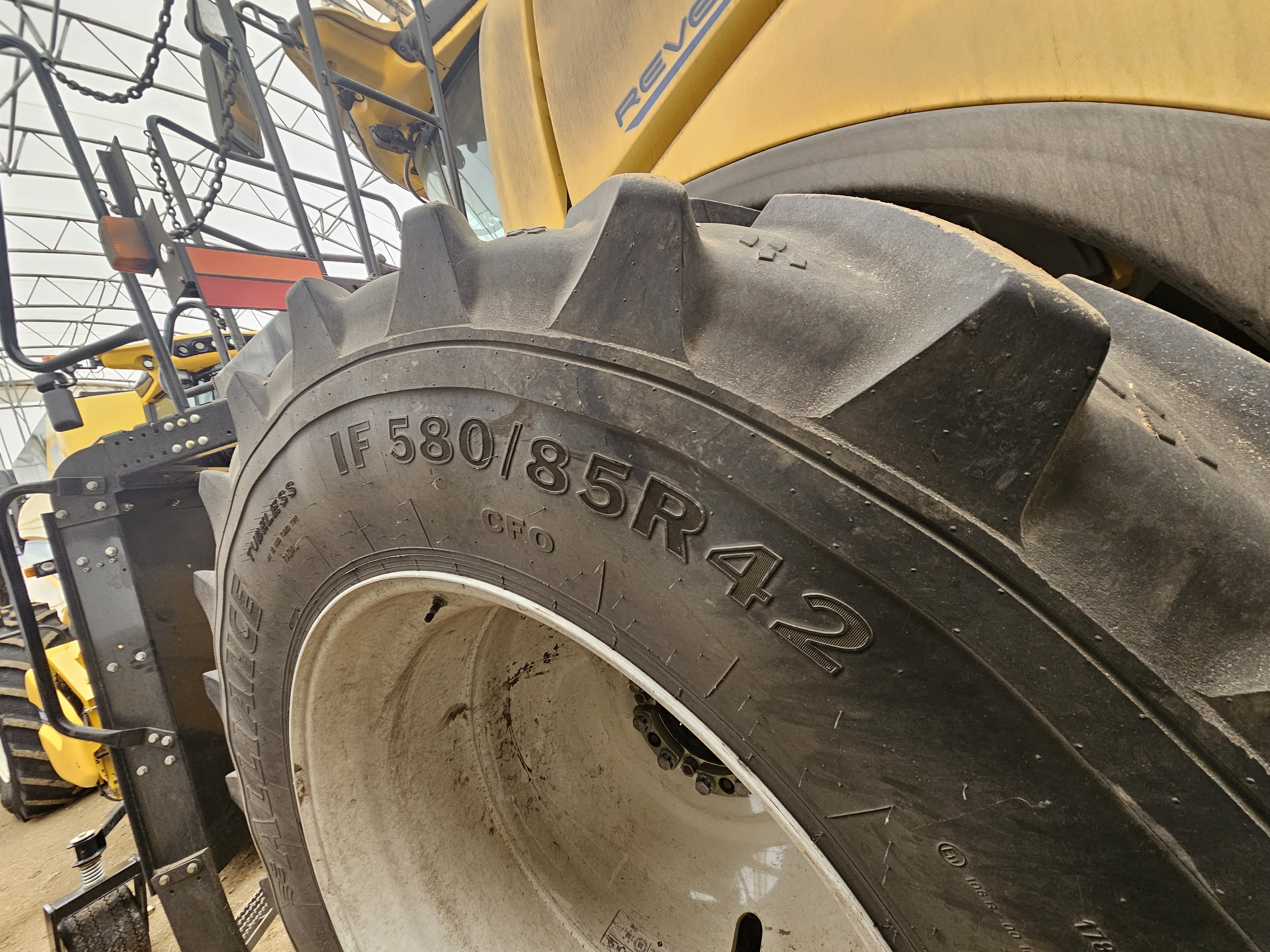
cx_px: 635
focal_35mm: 13
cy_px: 476
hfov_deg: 106.2
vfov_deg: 89.9
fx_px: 477
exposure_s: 1/60
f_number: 2.2
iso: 250
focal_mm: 2.2
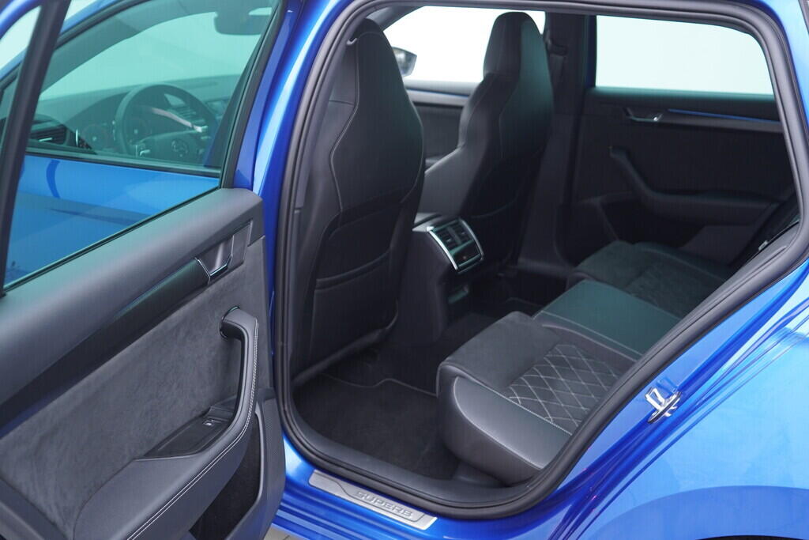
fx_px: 809
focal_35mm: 36
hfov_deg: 53.1
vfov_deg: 36.9
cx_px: 404
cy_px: 270
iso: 250
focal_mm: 24
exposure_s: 1/40
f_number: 2.8
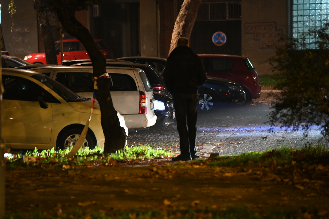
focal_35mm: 146
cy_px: 110
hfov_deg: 14.1
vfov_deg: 9.4
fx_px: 1334
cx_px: 165
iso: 5000
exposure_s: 1/40
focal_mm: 145
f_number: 2.8
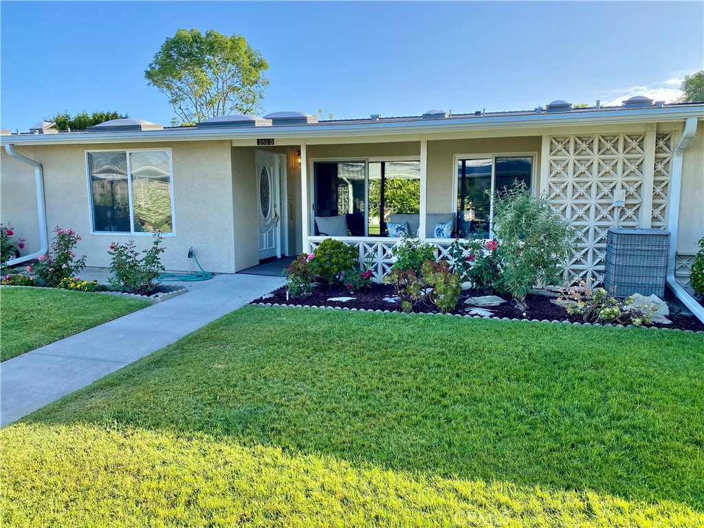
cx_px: 352
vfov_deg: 53.1
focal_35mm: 26
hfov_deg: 67.3
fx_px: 529
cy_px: 264
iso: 32
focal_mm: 4.25
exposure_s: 1/919
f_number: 1.8
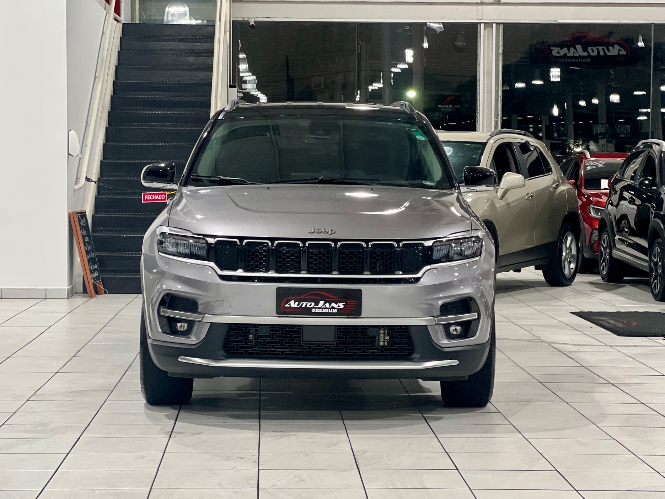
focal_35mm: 77
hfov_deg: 25.3
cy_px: 250
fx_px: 1479
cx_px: 332
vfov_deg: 19.1
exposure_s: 1/40
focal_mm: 9
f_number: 2.8
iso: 320
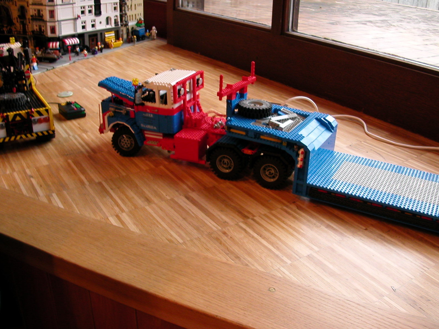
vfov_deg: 38.7
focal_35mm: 37
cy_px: 164
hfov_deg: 50.1
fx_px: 469
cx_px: 220
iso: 100
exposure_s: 1/47
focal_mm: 5.6
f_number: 2.7
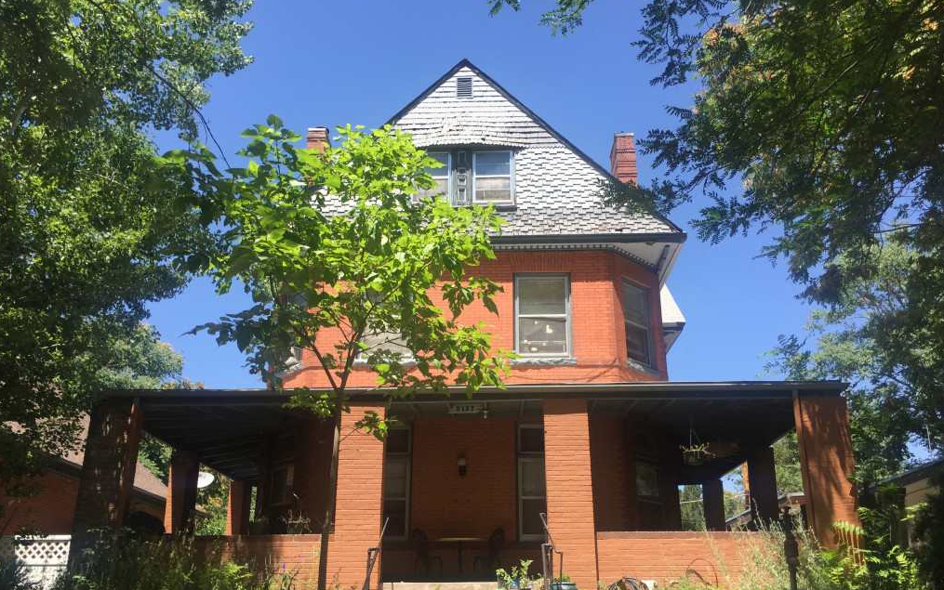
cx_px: 472
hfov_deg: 61.2
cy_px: 332
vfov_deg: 40.6
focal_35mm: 31
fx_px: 798
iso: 32
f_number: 2.2
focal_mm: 4.15
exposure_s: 1/842
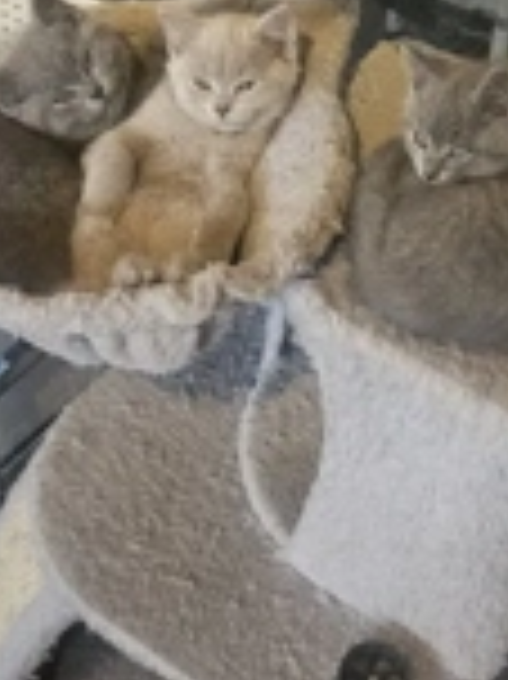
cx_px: 432
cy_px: 158
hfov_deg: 23.5
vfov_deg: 31.1
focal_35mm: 61
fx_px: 1195
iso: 1000
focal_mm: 5.4
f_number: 1.8
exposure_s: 1/100
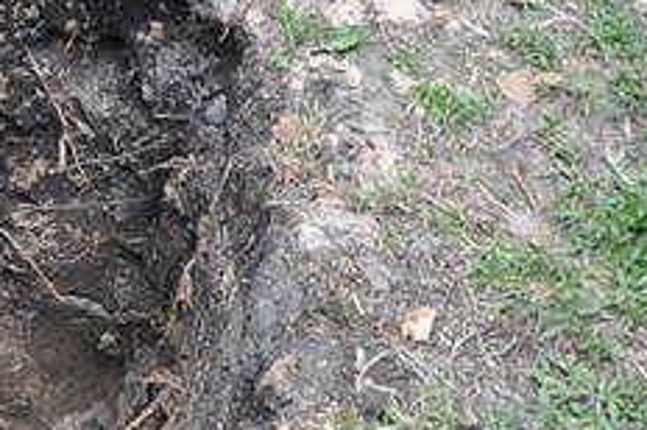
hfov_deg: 14.8
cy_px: 381
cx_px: -522
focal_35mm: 121
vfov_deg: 11.2
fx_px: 2172
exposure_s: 1/320
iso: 1250
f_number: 7.1
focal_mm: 22
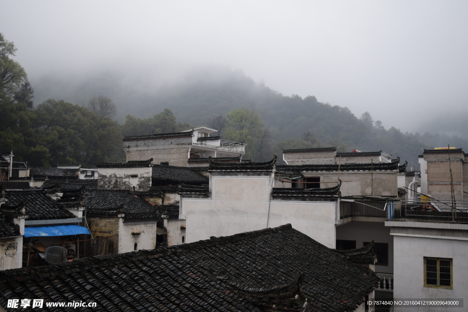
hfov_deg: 53.1
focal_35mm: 36
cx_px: 234
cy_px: 156
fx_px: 468
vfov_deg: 36.9
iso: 400
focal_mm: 24
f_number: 4
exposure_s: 1/25
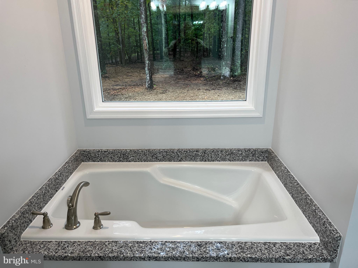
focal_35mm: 26
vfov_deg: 53.1
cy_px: 134
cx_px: 179
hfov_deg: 67.3
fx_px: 269
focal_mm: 5.1
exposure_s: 1/120
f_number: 1.6
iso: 80
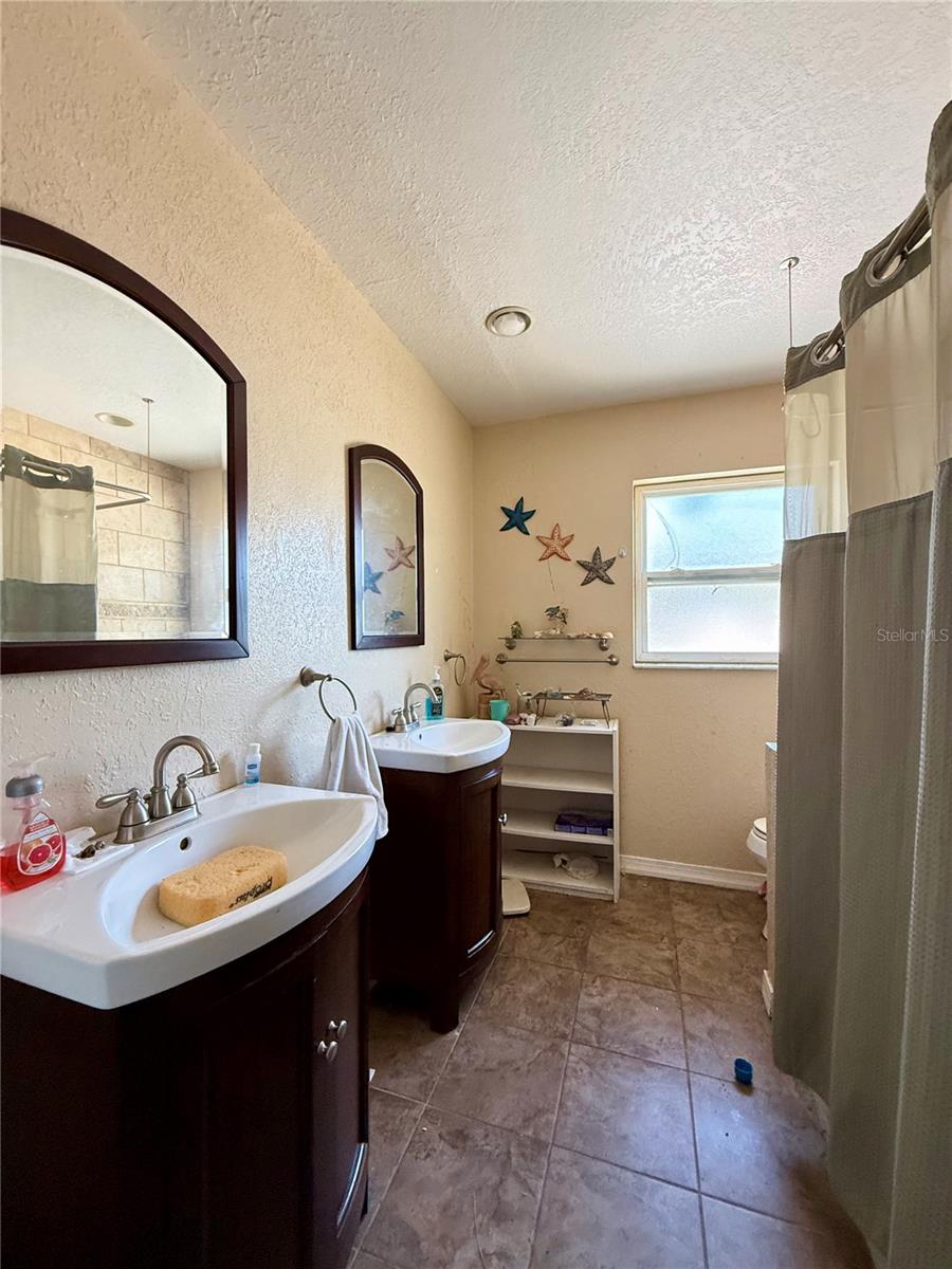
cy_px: 634
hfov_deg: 85.7
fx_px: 513
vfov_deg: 102.1
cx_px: 476
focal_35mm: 14
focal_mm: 2.22
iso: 400
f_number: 2.2
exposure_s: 1/60
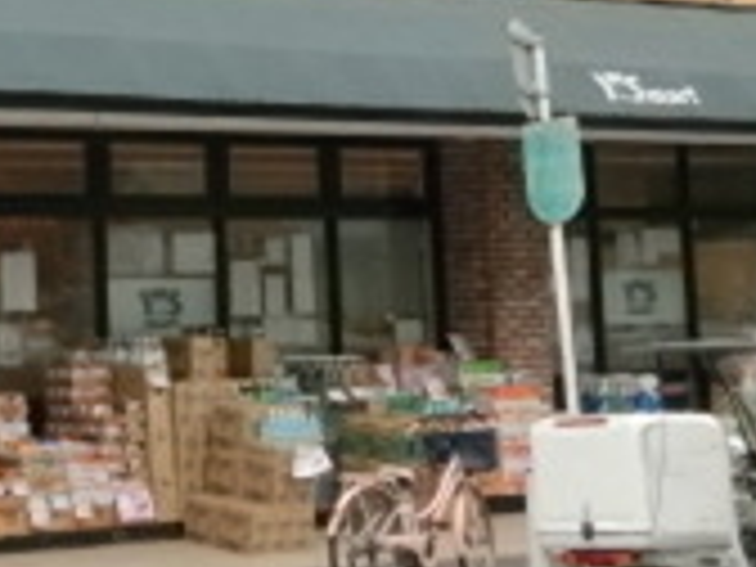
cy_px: -135
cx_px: -122
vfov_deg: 11.5
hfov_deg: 15.2
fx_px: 2752
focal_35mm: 126
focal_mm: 5.93
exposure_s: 1/500
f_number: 3.7
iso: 80
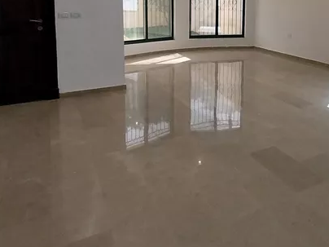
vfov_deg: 43.2
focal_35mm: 30
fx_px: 285
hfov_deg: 58.8
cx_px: 216
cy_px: 29
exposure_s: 1/159
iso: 64
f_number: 2.2
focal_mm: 1.3
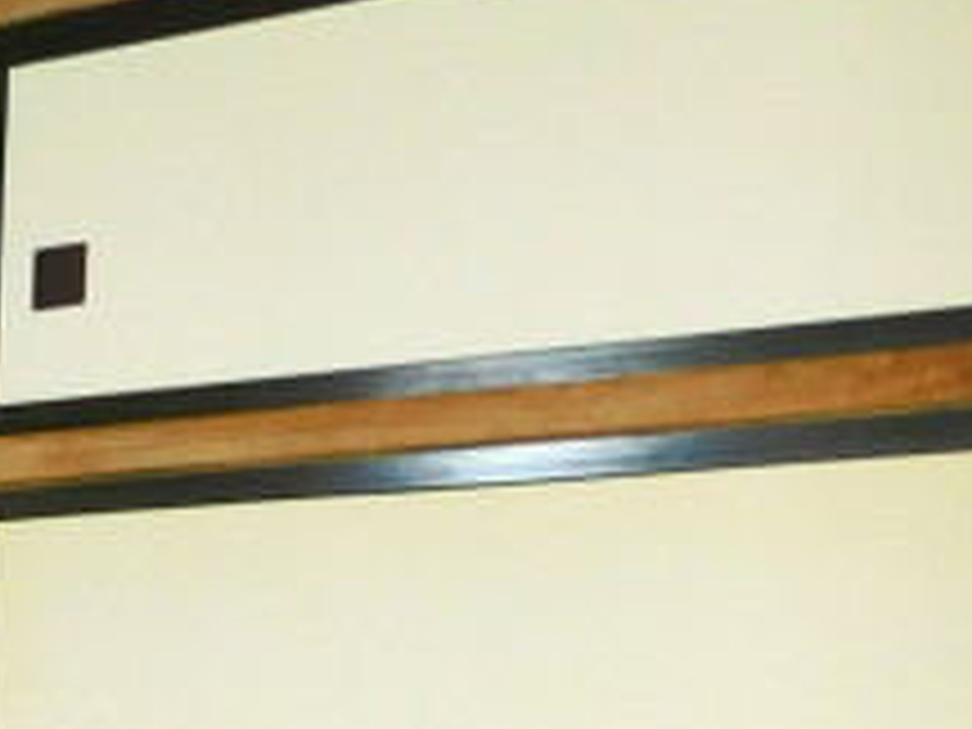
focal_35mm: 85
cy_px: 1282
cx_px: -135
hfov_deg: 21.6
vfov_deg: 15.2
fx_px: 2387
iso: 125
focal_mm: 4
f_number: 3
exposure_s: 1/50
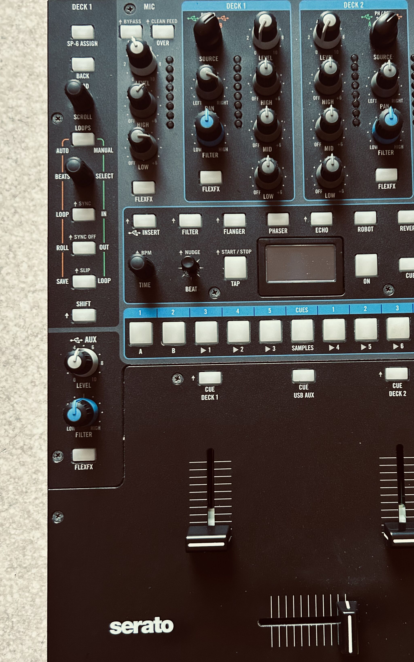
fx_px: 614
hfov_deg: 36.6
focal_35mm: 34
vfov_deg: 56.7
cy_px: 341
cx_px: 296
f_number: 1.5
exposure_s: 1/60
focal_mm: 5.7
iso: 400
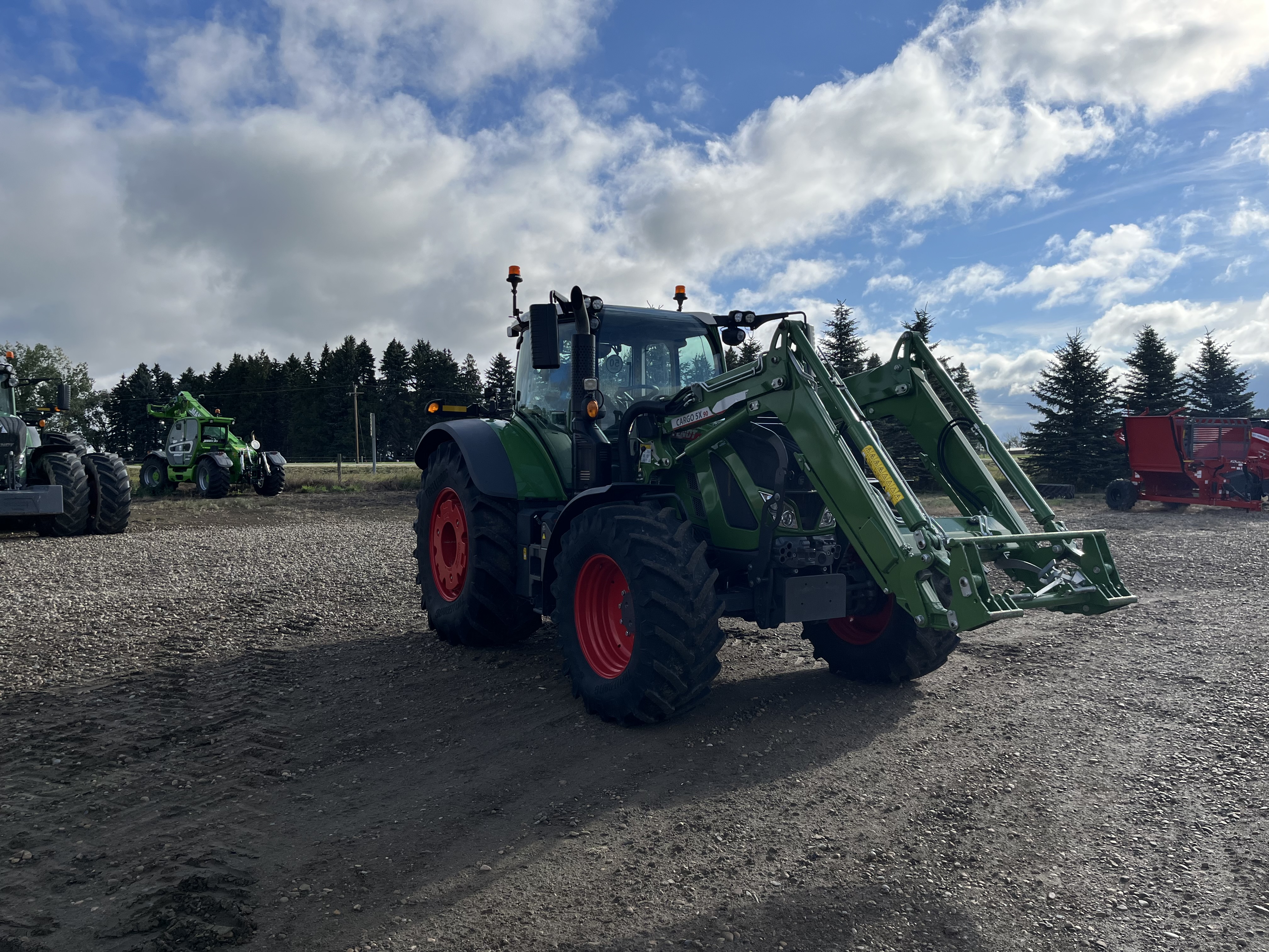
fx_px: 953
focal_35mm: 26
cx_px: 634
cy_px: 476
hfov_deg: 67.3
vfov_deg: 53.1
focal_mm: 5.1
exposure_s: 1/5848
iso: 50
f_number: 1.6
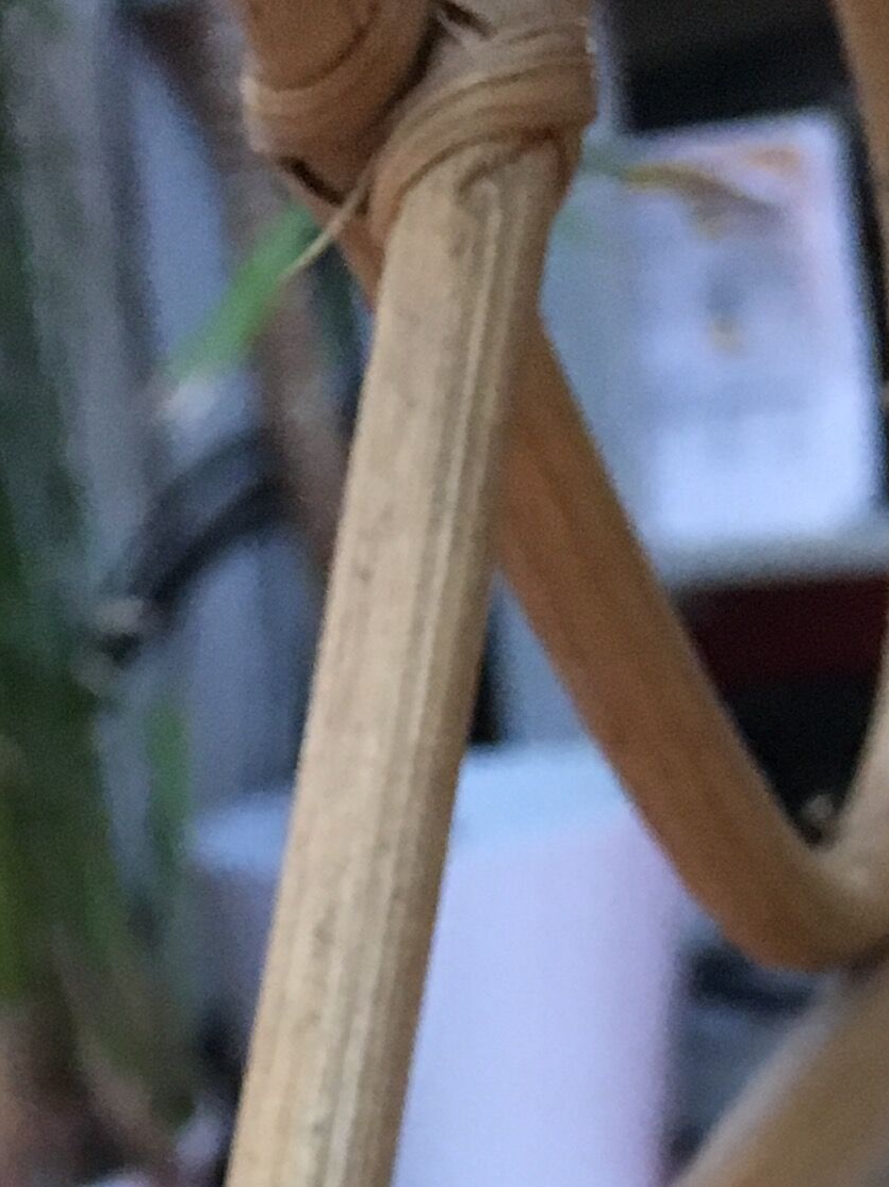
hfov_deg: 14.0
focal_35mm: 105
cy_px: 2064
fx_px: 3597
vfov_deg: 16.1
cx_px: 161
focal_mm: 4.15
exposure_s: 1/33
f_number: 2.2
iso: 200
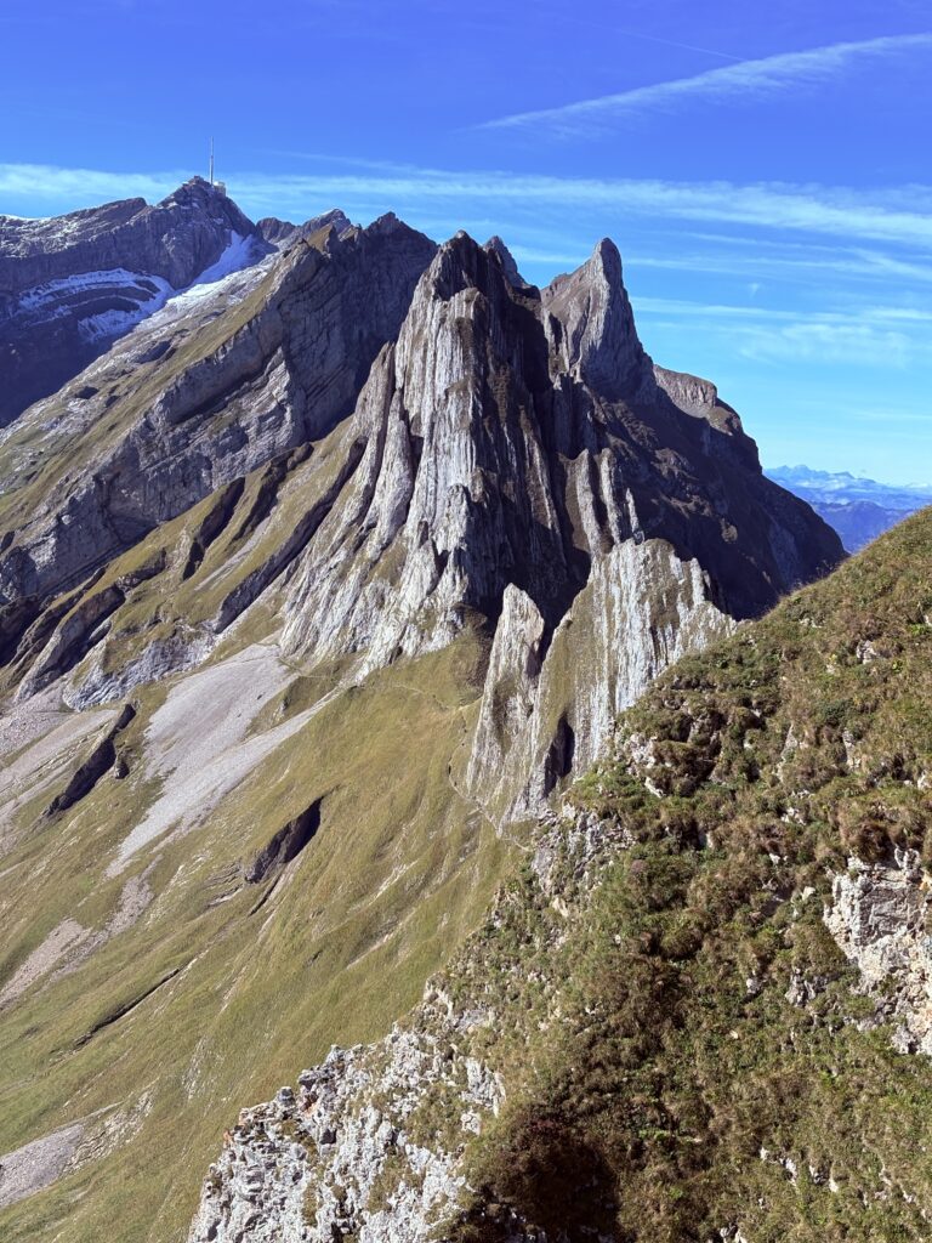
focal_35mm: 52
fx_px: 1867
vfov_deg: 36.8
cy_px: 622
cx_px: 466
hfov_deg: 28.0
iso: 32
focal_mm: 5.96
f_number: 1.6
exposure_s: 1/2283
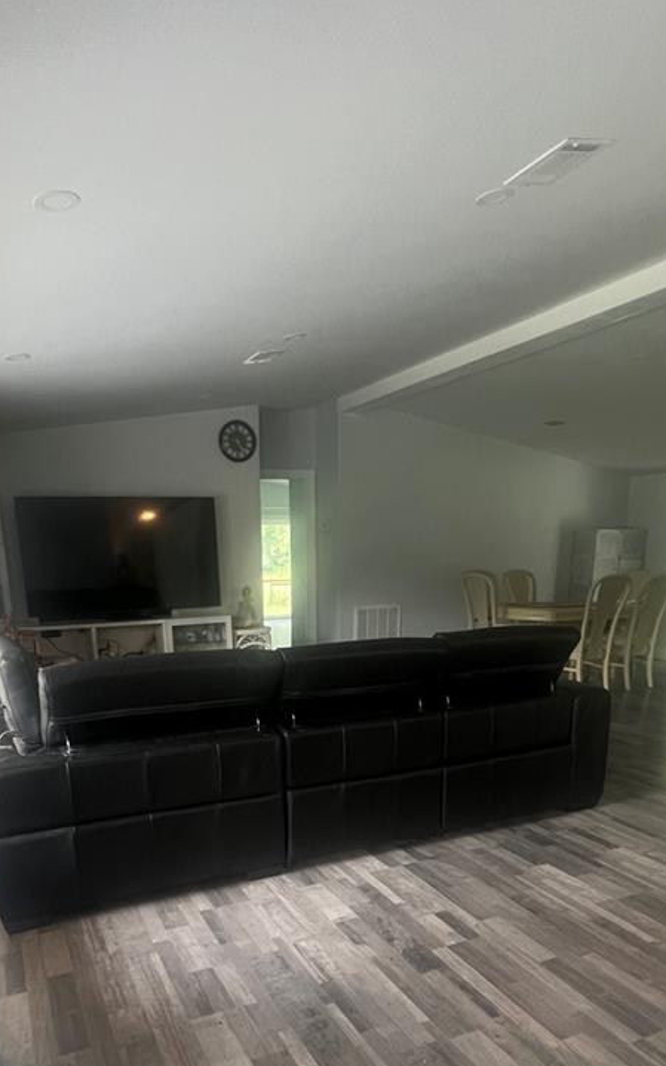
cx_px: 298
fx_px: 668
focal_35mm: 23
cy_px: 744
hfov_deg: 52.9
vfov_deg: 73.8
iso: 250
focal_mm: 1.57
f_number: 1.8
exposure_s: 1/60
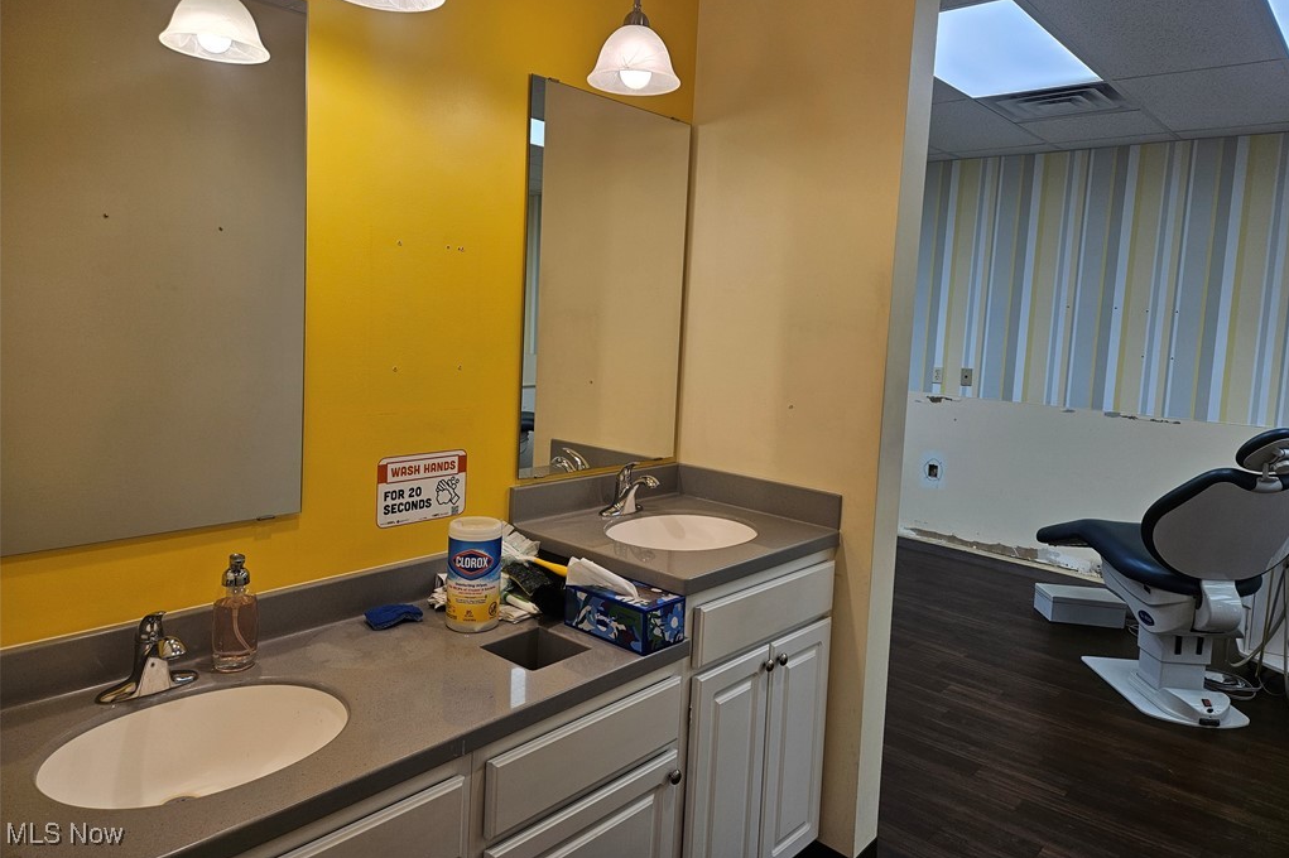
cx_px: 645
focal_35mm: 24
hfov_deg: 73.8
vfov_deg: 53.0
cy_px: 377
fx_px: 859
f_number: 1.8
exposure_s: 1/120
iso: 40
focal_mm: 5.4
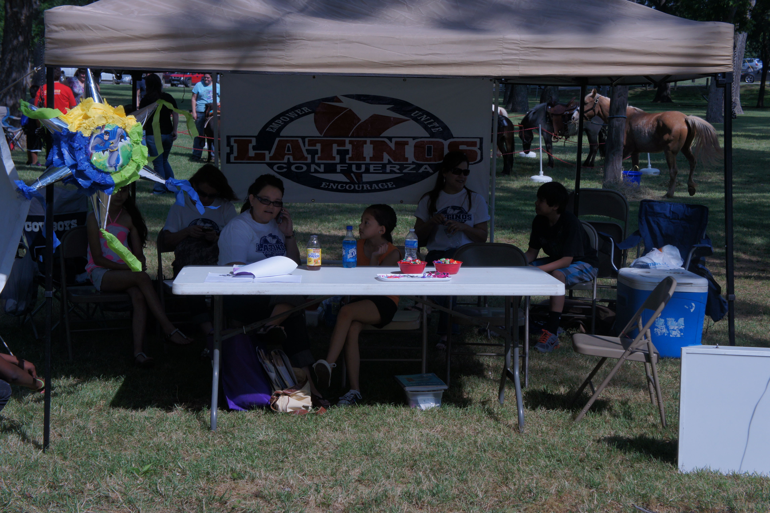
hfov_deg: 32.6
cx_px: 385
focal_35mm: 62
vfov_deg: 22.1
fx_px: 1315
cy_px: 256
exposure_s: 1/1000
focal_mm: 41
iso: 200
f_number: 8
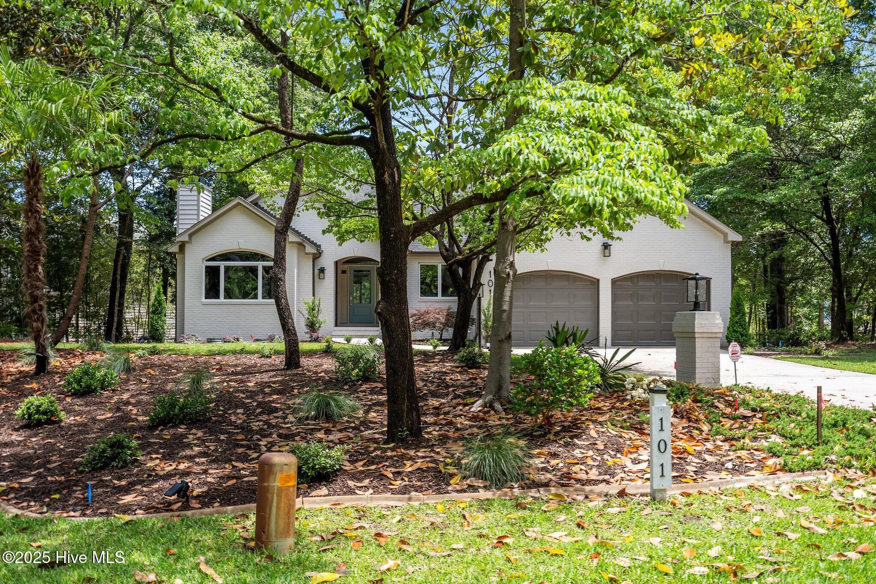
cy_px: 292
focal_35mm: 35
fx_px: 852
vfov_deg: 37.8
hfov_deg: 54.4
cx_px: 438
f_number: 4
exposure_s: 1/500
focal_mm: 35
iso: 200
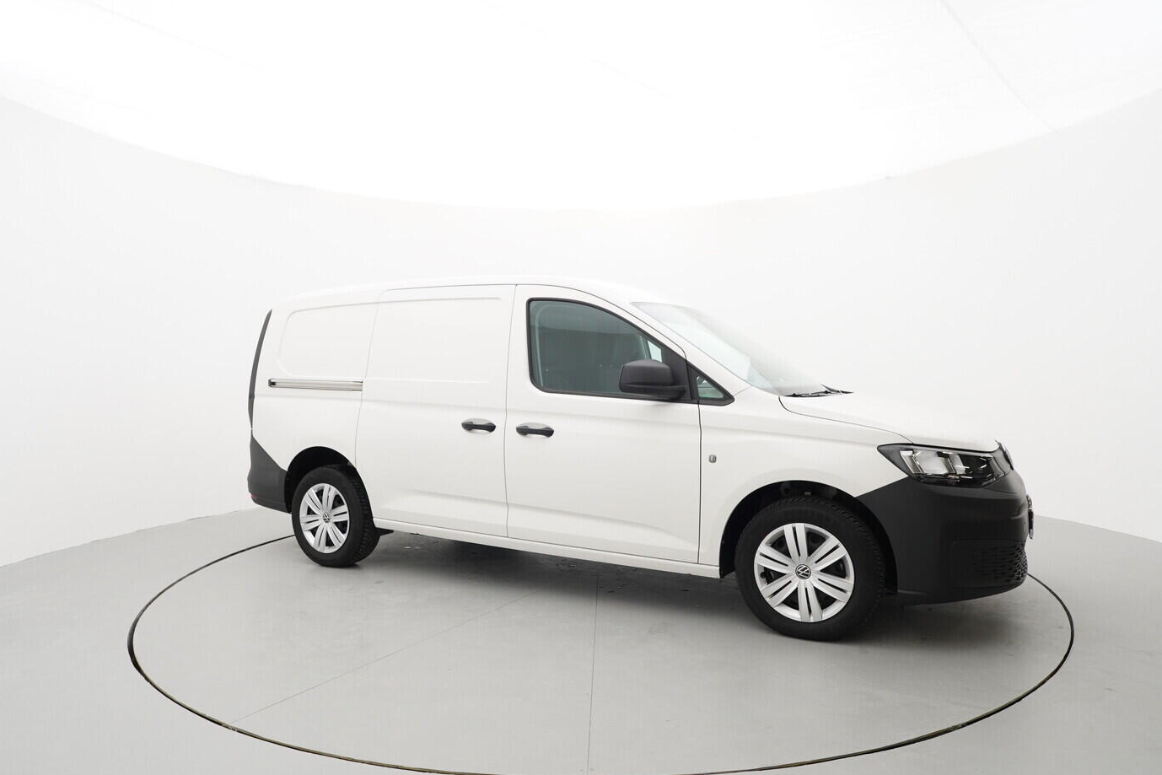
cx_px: 589
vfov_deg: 54.1
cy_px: 404
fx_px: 759
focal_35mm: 24
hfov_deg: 74.8
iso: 250
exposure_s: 1/80
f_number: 5.6
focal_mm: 15
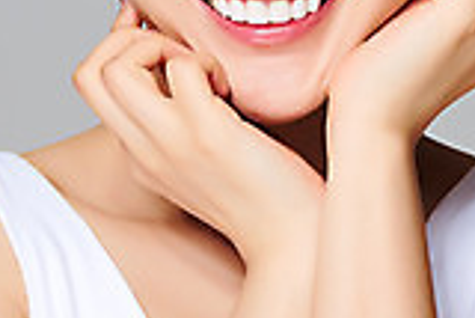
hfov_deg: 5.2
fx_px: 5190
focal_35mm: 393
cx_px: 281
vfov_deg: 3.5
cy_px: 33
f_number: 16
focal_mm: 105
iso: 64
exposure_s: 1/125
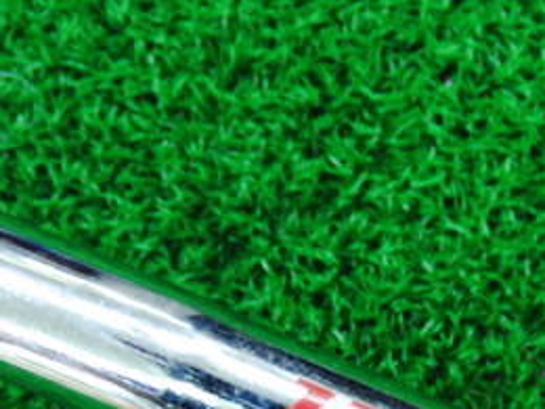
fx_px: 1433
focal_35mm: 91
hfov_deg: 21.4
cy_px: 449
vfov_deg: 15.8
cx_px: 402
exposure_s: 1/30
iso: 400
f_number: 3.6
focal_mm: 6.42
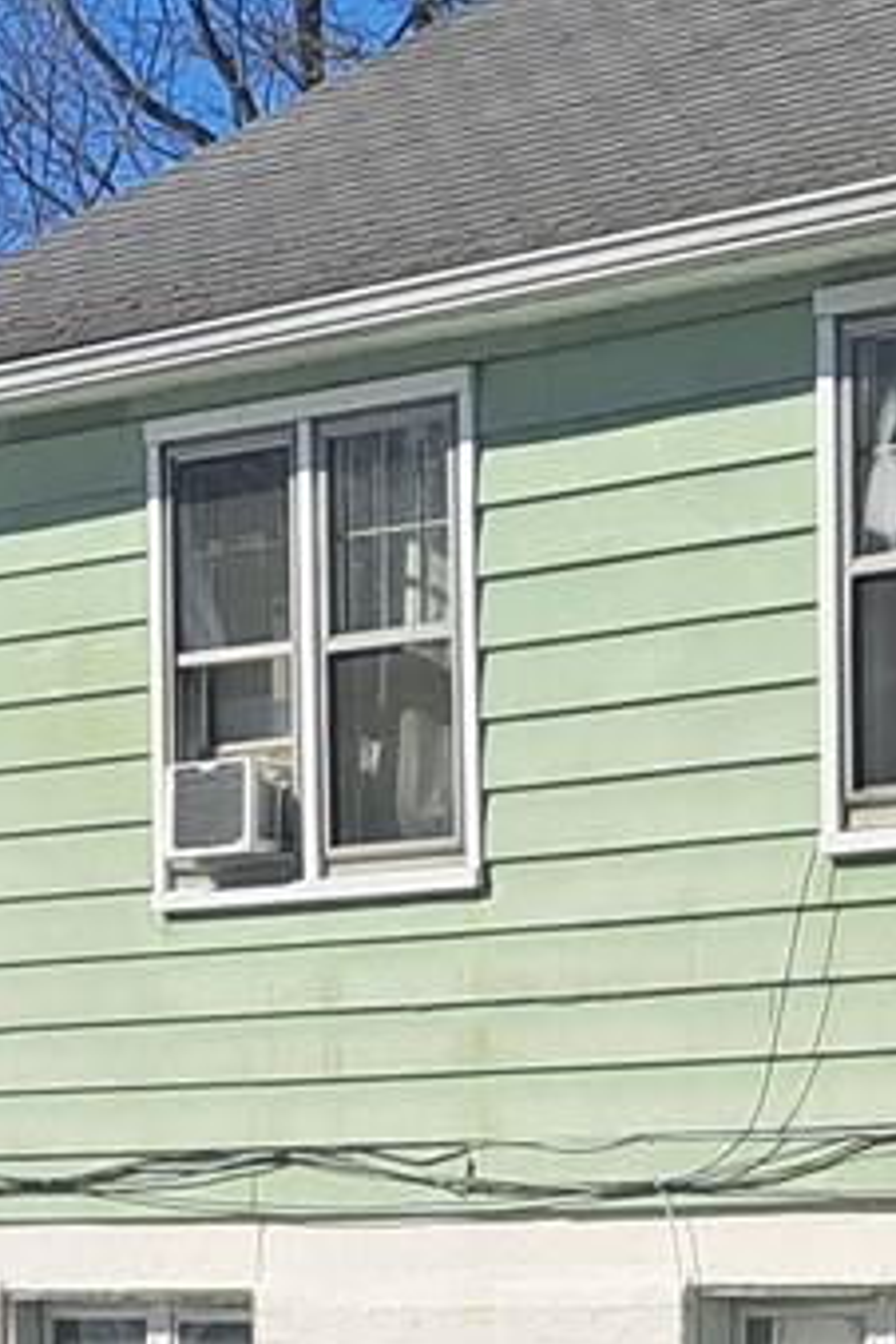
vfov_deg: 13.3
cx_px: 1225
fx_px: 5637
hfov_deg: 8.9
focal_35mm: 151
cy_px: 1455
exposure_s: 1/2494
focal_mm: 5.23
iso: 50
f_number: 1.8
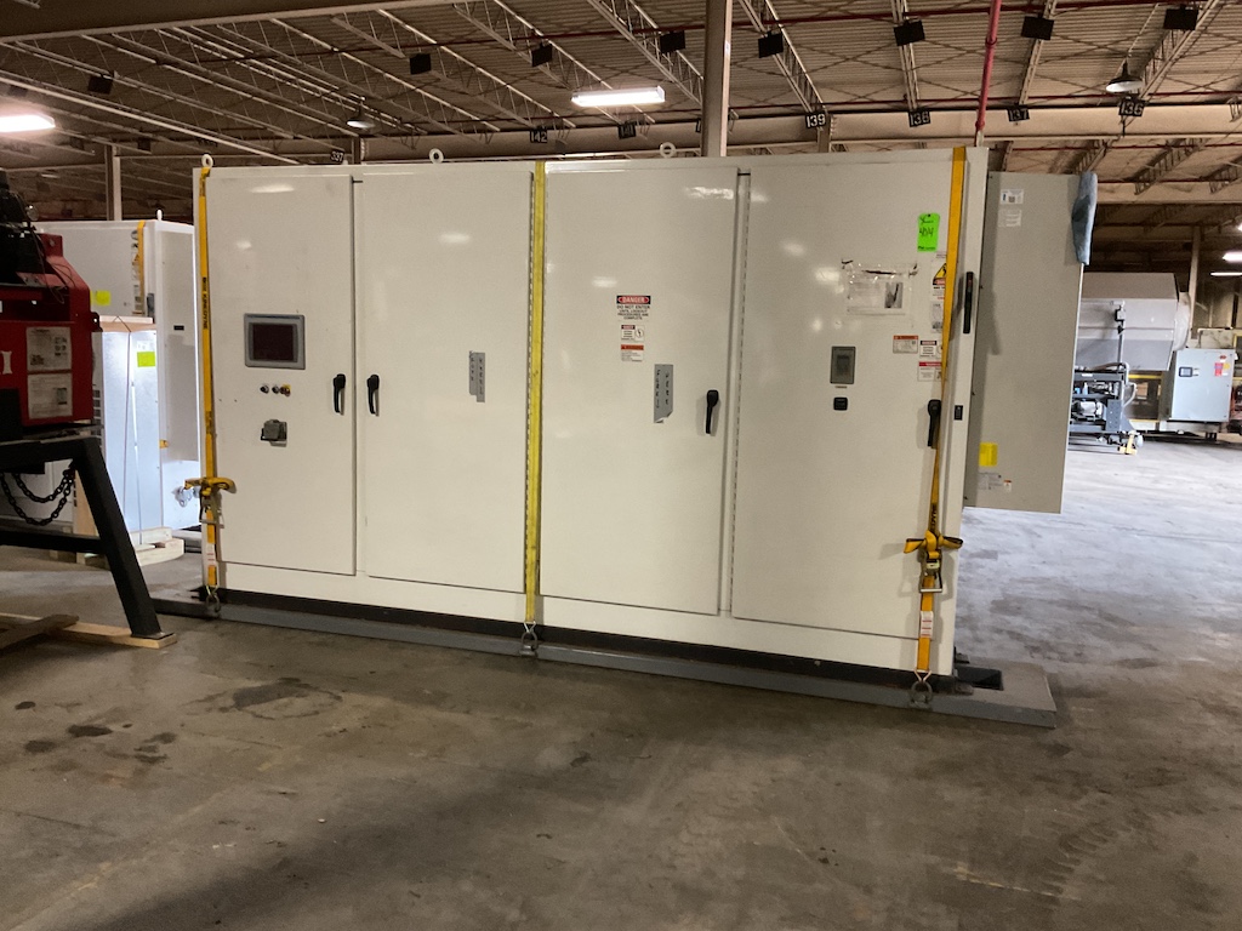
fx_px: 1041
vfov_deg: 48.2
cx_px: 621
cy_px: 466
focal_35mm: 29
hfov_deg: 61.7
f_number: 1.8
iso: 400
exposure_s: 1/30
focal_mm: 3
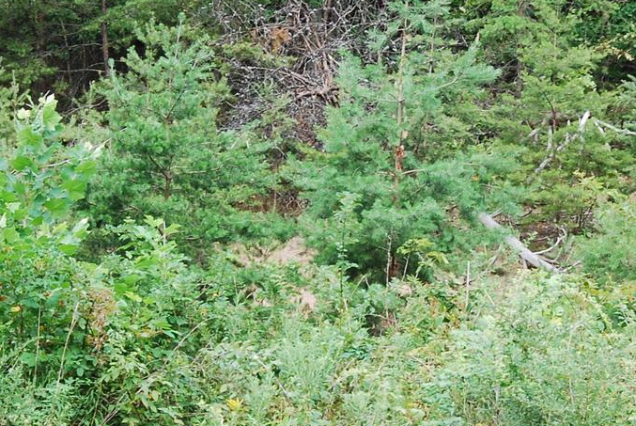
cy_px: 271
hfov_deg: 17.3
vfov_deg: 11.6
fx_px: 2087
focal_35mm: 118
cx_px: 381
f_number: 8
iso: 200
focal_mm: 26
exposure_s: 1/80
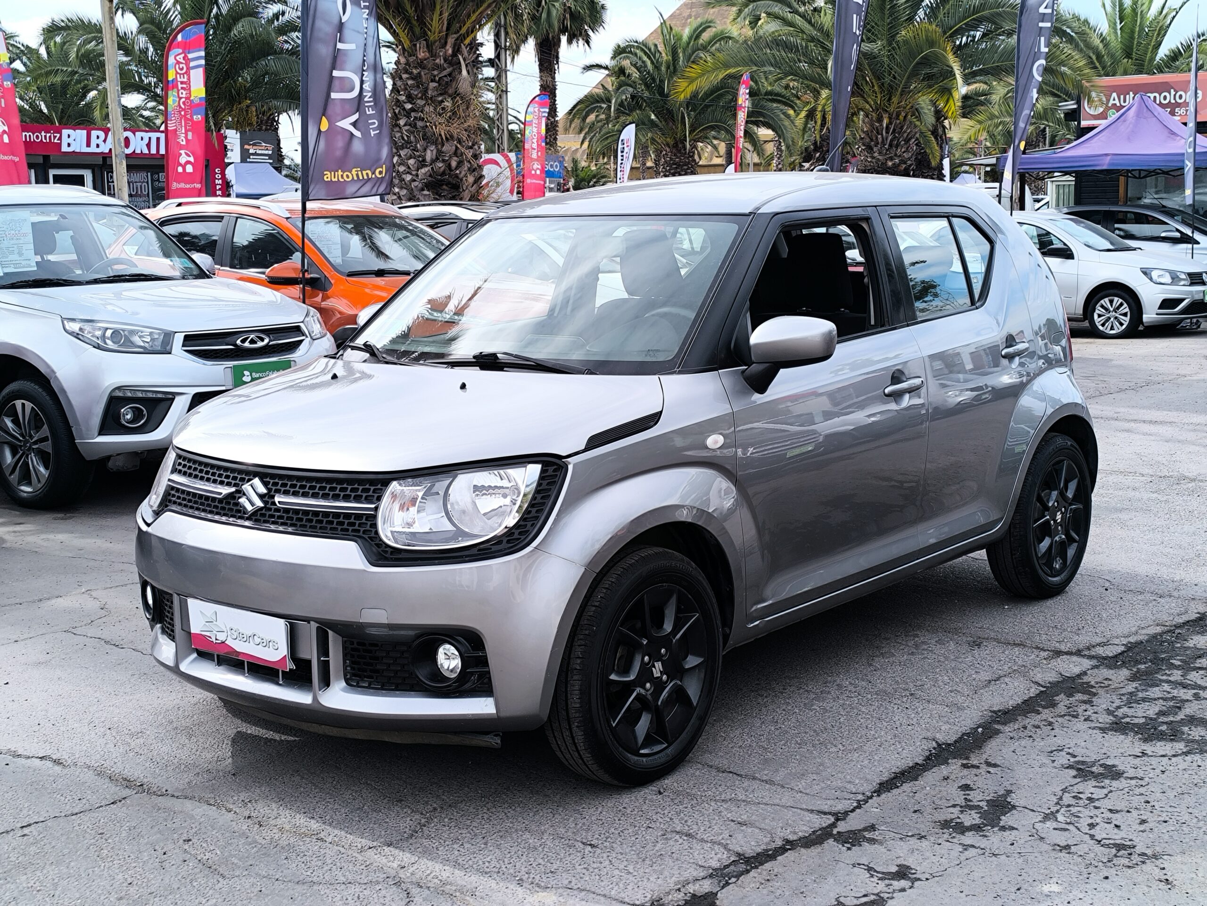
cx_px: 604
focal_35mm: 46
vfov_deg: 31.5
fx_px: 1604
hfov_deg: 41.2
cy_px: 453
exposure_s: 1/599
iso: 50
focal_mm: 6.14
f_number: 1.65
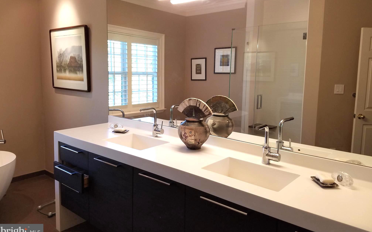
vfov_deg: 44.4
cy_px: 98
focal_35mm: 28
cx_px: 186
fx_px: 284
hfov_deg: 66.5
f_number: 1.7
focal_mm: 4.2
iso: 64
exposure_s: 1/60
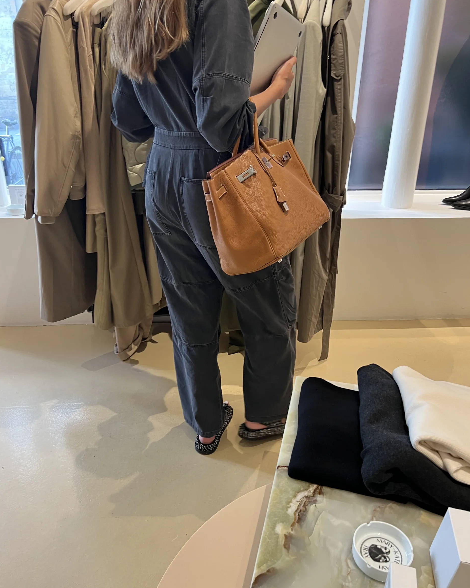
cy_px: 311
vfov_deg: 62.2
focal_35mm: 28
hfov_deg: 51.5
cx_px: 232
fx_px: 487
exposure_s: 1/62
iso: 125
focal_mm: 5.7
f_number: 1.5
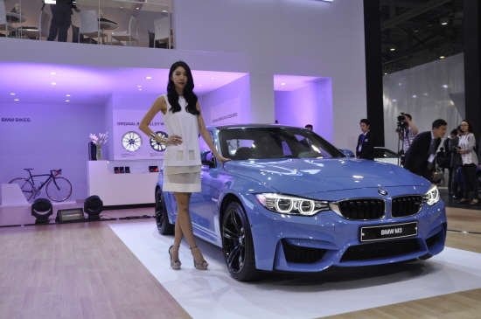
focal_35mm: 34
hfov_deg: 55.2
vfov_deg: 38.2
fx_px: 460
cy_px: 160
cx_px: 240
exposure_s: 1/100
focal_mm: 23
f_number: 5
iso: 400
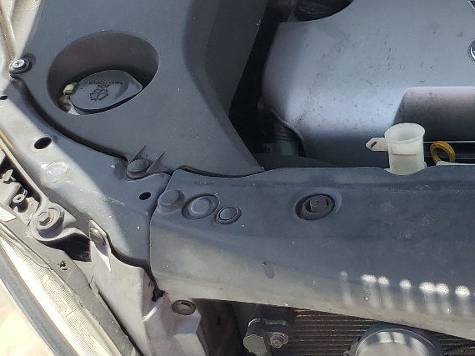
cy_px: 6
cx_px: 642
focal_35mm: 73
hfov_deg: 23.2
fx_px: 1001
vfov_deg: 19.6
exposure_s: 1/1111
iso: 50
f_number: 1.5
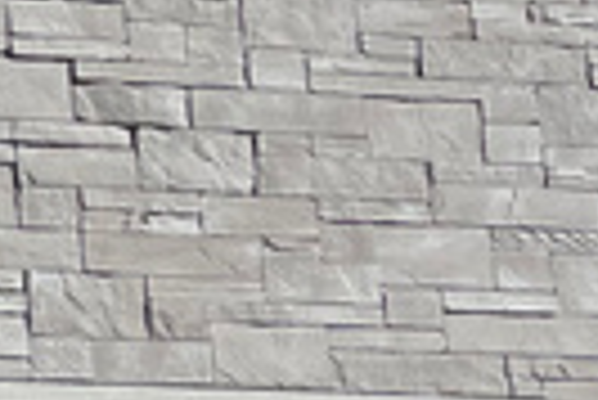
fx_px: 3459
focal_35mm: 208
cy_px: 171
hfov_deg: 8.6
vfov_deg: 6.6
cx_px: -1030
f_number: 1.6
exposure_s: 1/11905
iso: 50
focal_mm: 5.1
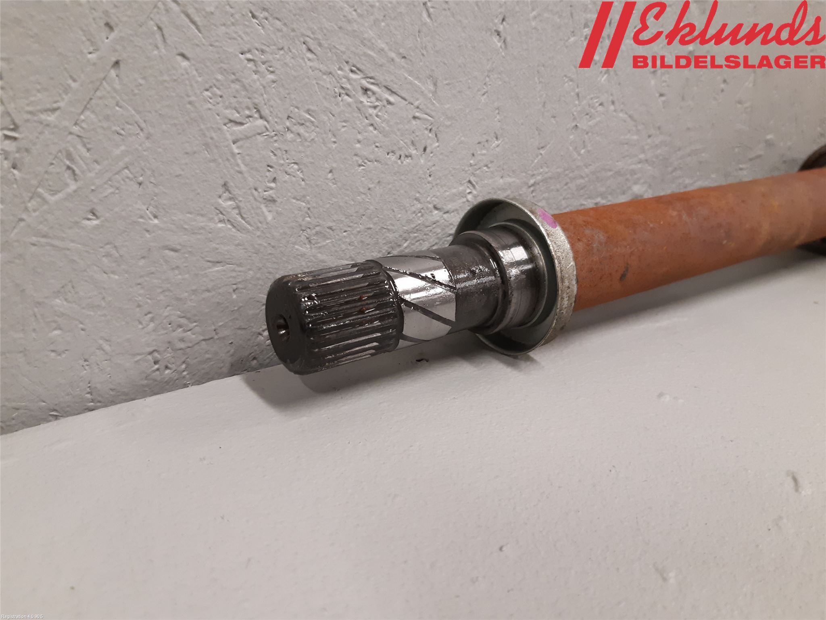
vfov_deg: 53.1
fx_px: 620
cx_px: 413
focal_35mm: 26
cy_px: 310
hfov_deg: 67.3
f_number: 1.7
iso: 200
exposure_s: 1/50
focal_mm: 3.93
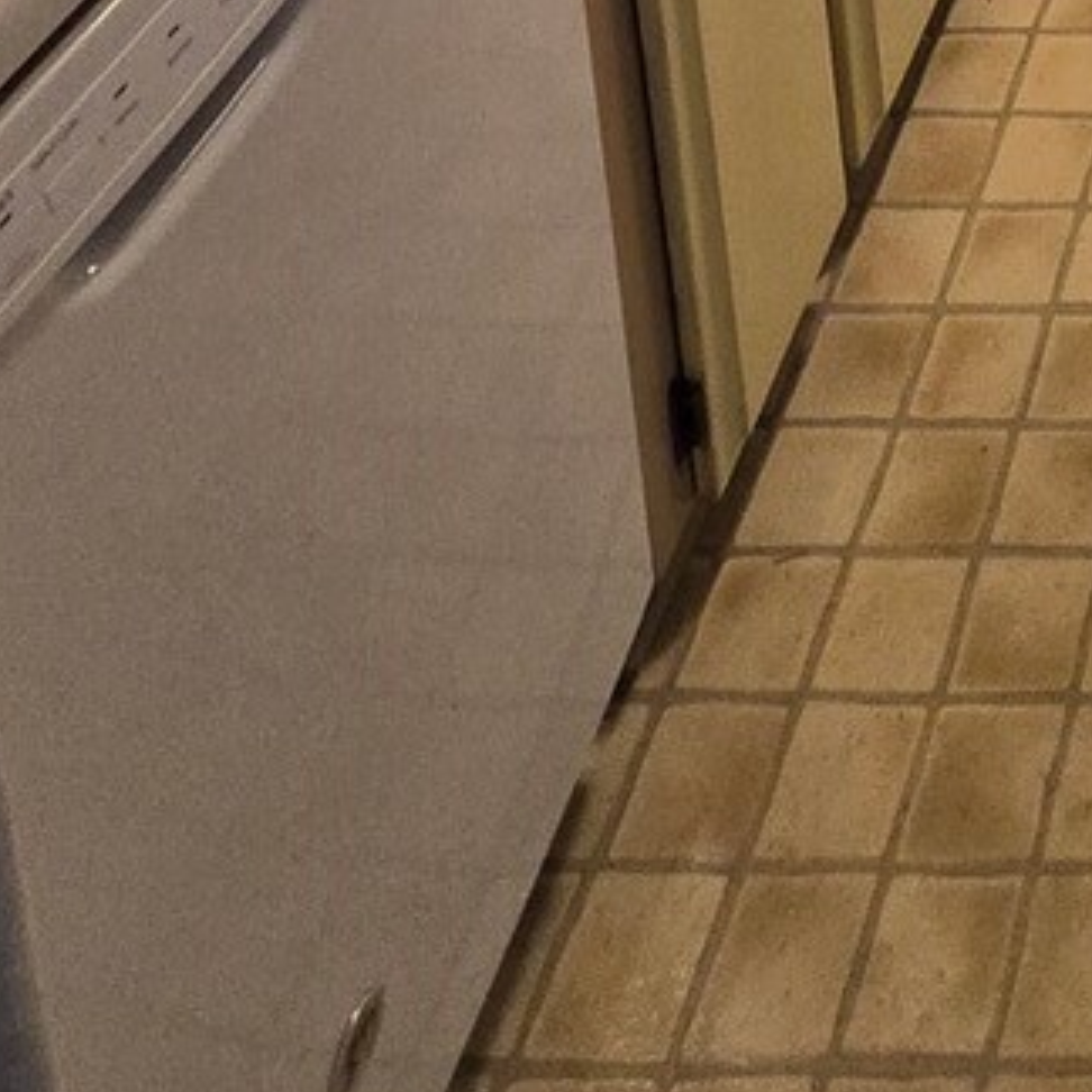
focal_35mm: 51
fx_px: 1820
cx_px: 1635
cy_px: -1244
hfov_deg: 25.3
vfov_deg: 17.7
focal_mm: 2.2
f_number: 2.2
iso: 250
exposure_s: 1/60
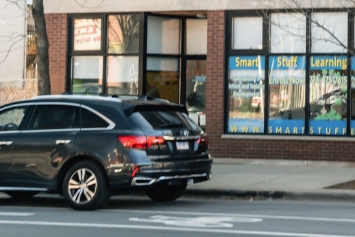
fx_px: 972
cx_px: 541
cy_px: -114
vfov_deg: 13.1
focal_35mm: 99
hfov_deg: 18.3
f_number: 8
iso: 200
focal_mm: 31.5
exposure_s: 1/60
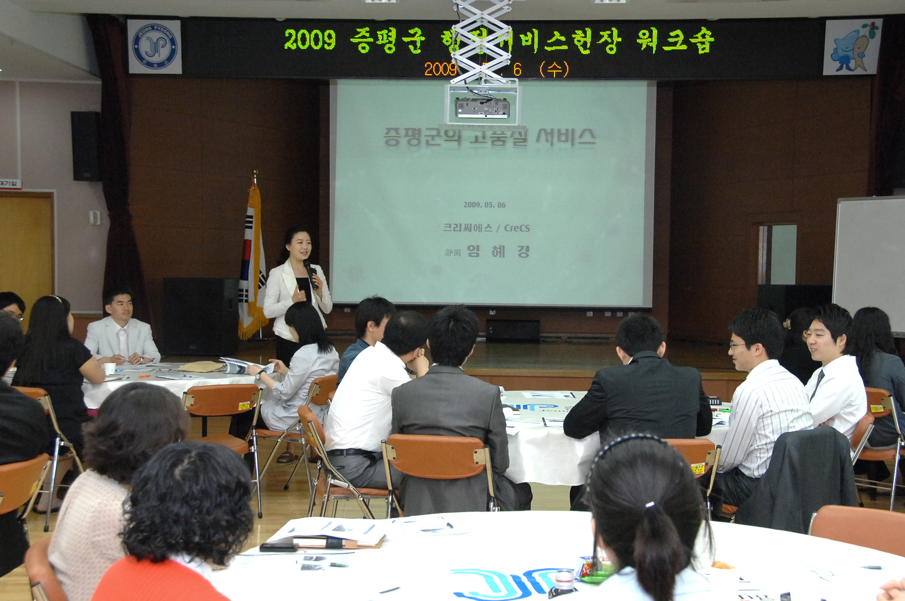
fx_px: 1356
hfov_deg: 36.9
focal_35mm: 54
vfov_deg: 25.0
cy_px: 300
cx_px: 452
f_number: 6.7
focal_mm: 36
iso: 800
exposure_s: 1/60
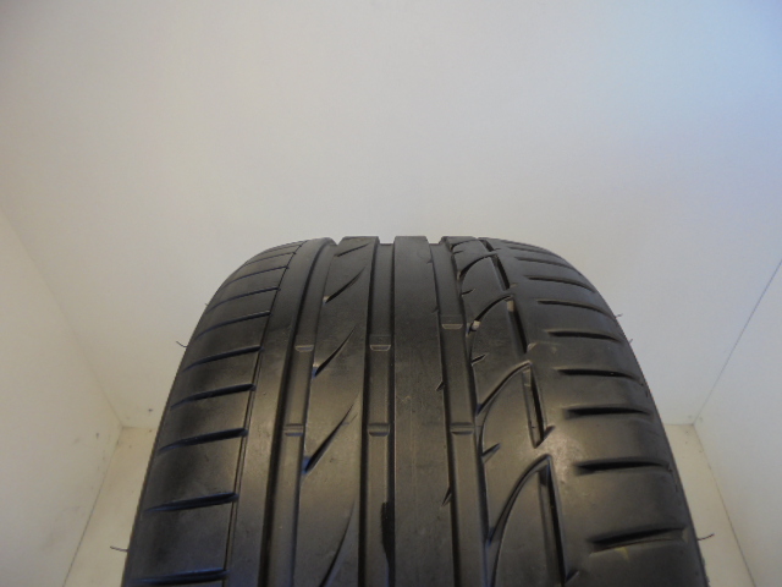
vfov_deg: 53.1
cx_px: 391
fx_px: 587
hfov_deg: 67.3
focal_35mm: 26
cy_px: 294
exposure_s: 1/50
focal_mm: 4.6
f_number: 3.5
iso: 100
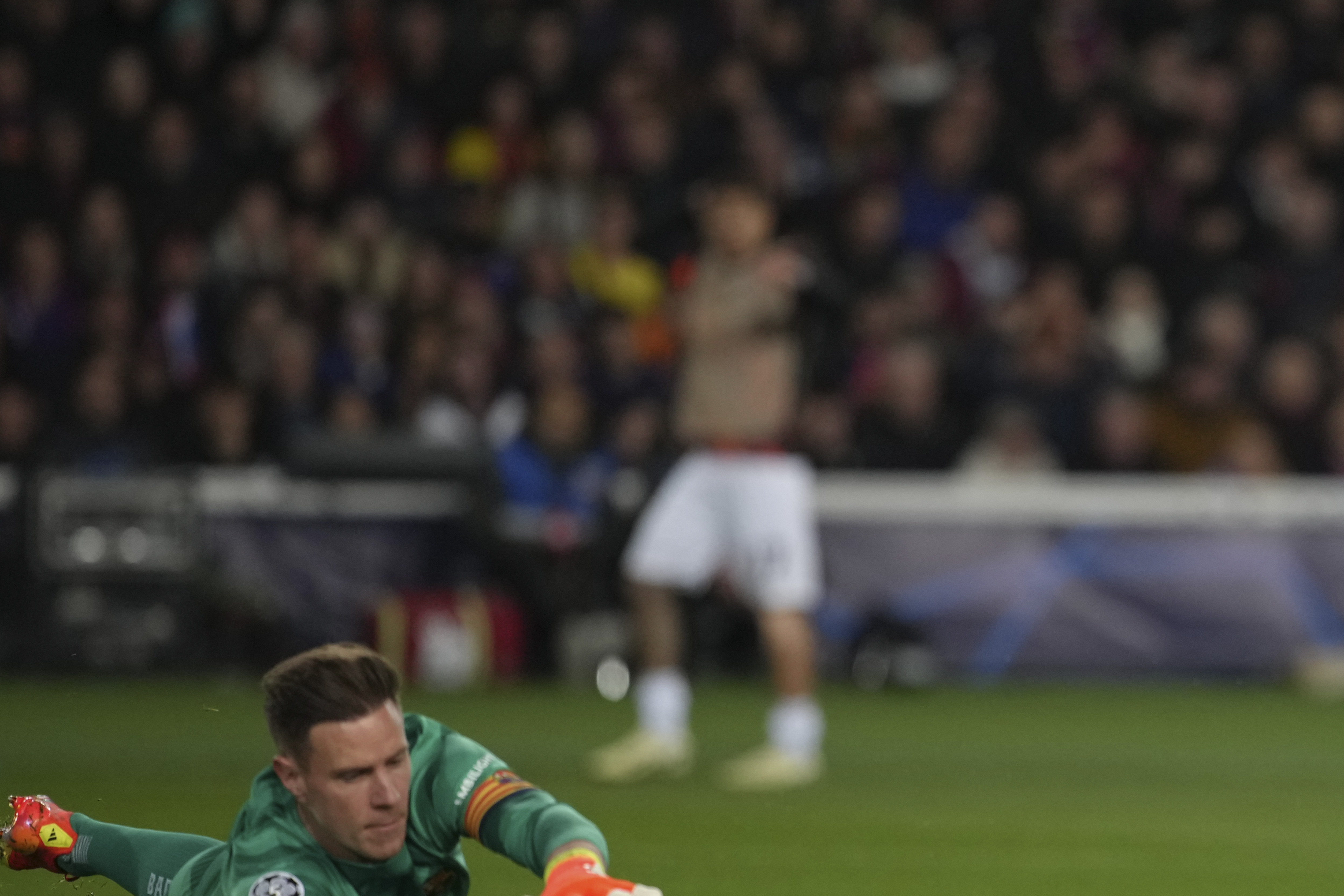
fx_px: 19299
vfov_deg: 2.7
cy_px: 524
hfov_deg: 4.0
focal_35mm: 517
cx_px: 1034
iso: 2500
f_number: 2.8
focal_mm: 300
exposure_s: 1/2500
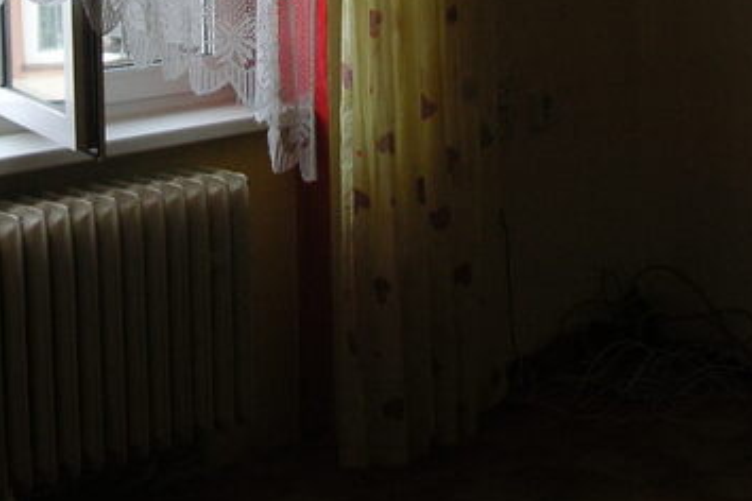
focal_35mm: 87
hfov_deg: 23.4
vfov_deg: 15.2
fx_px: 1817
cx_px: 336
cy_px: -72
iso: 50
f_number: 2.8
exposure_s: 1/180
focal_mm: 6.1
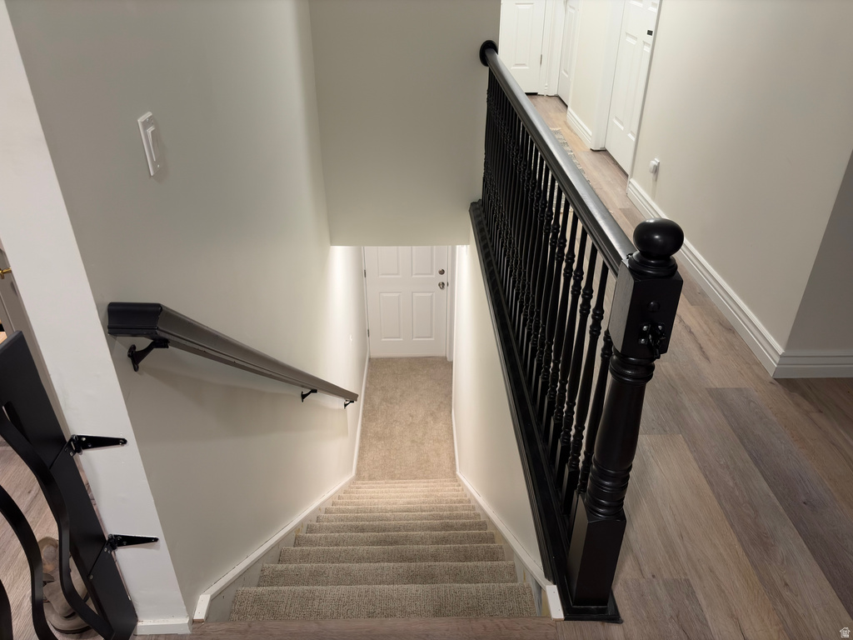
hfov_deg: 67.3
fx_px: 641
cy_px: 320
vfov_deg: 53.1
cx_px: 426
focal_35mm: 26
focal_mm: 5.96
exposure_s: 1/40
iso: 125
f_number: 1.6
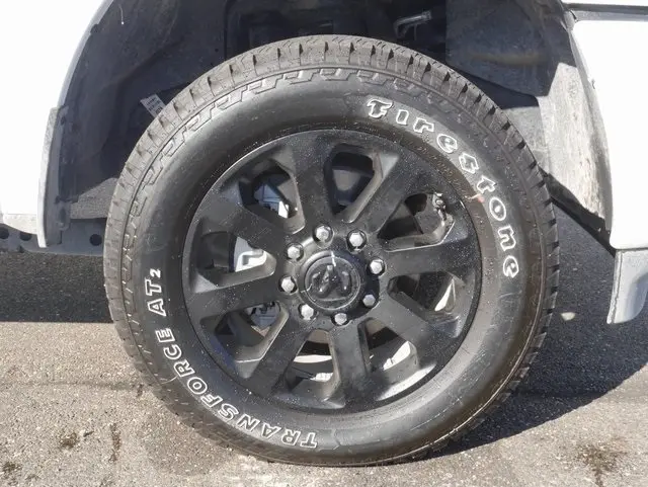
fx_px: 787
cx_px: 324
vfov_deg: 34.4
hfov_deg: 44.8
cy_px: 244
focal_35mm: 42
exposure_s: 1/60
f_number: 20
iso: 640
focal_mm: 21
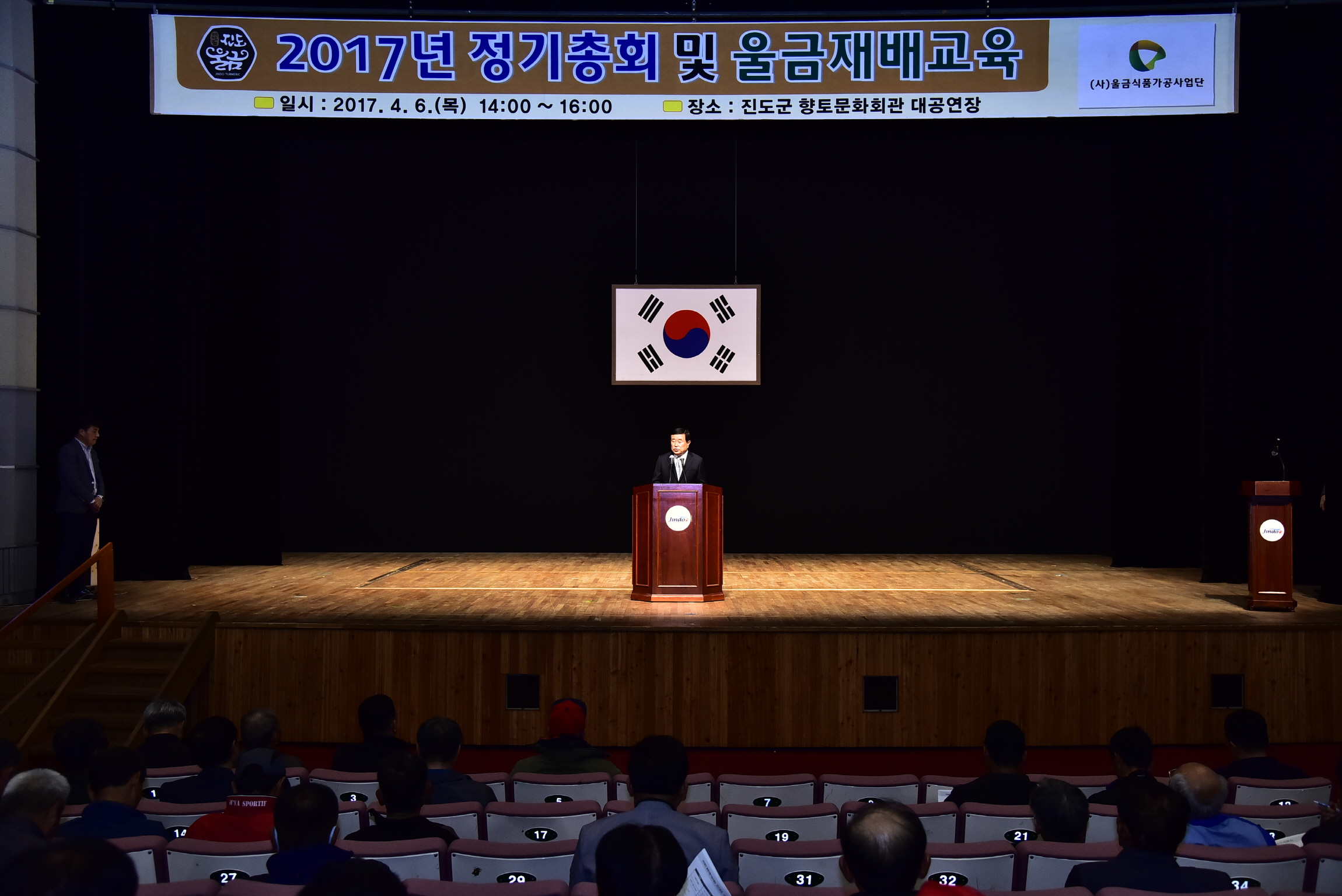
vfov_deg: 35.1
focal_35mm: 38
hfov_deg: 50.7
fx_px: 1417
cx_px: 671
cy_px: 448
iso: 800
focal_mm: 38
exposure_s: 1/100
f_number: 4.5
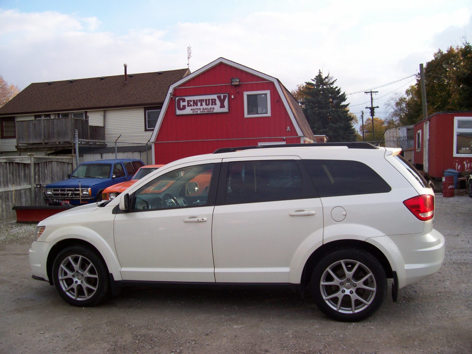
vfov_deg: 41.8
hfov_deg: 54.0
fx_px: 464
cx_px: 236
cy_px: 177
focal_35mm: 34
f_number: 2.7
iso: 80
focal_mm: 5.6
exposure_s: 1/353
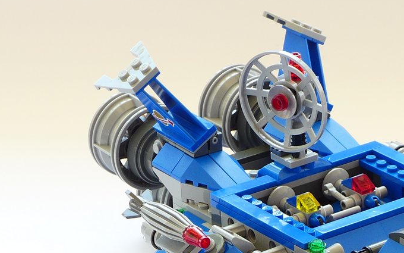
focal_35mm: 198
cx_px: 482
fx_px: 2180
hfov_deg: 10.4
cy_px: 338
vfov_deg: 6.6
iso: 80
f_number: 4.5
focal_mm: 13.7
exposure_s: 1/15
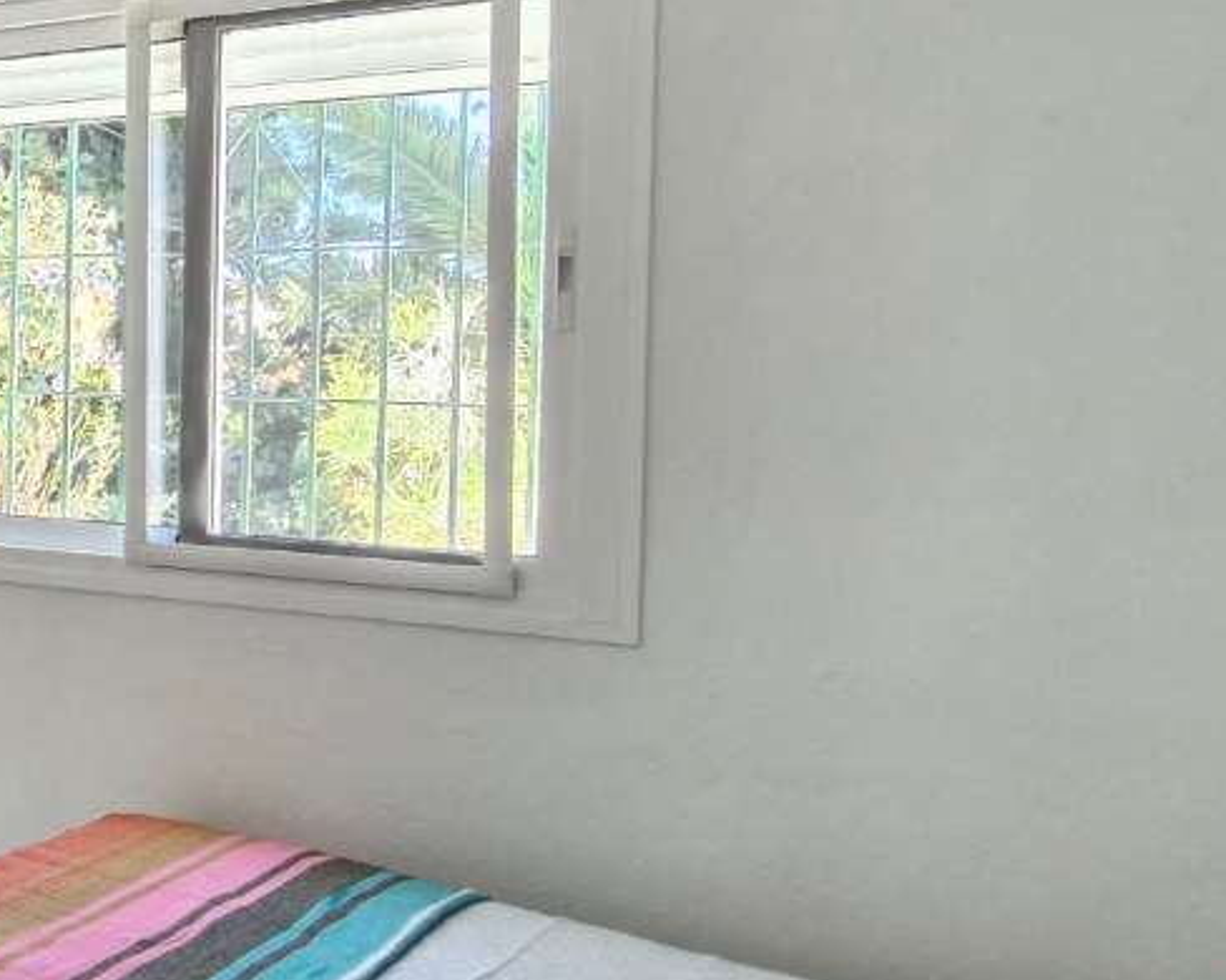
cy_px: 444
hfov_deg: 36.4
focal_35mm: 39
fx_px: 1415
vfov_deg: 38.2
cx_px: -241
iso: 200
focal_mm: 1.74
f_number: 2.2
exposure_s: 1/50
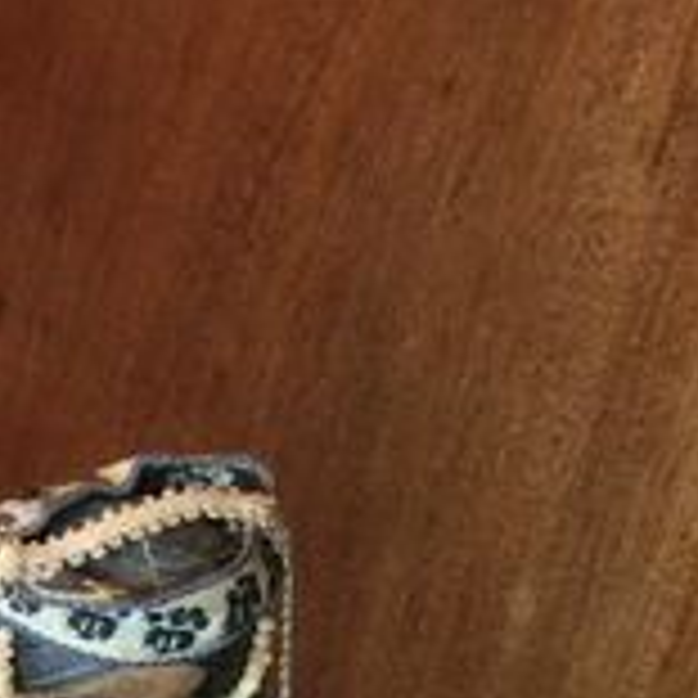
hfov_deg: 9.6
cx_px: -1148
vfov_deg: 11.2
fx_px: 3513
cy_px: 781
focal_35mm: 154
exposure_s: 1/60
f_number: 2.2
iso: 50
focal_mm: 4.12
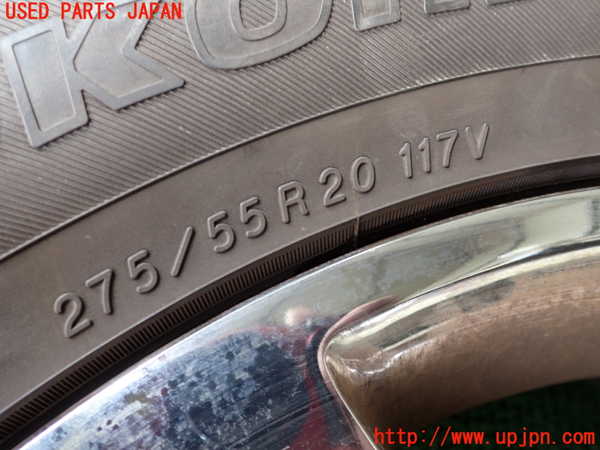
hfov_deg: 60.0
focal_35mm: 30
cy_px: 225
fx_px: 520
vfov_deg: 46.8
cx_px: 300
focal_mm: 5.4
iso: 200
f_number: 2.3
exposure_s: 1/50
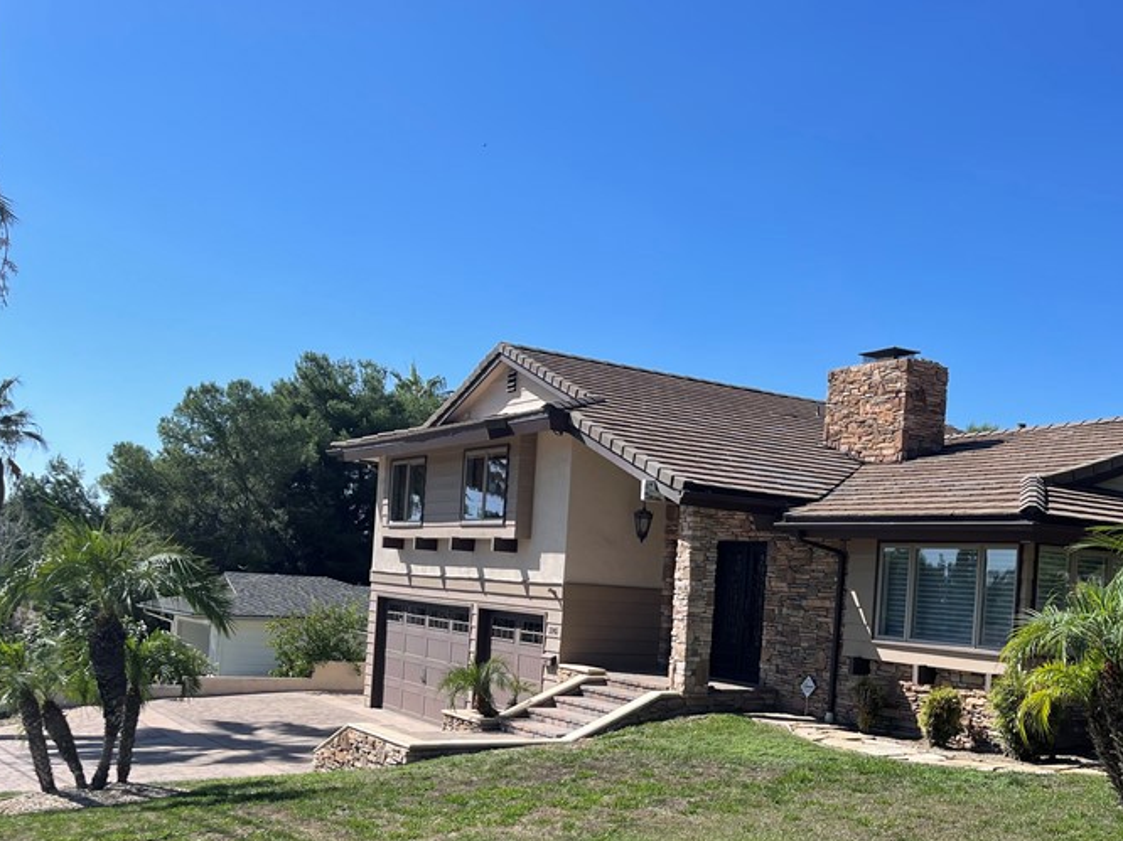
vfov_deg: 35.3
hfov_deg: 45.2
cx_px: 841
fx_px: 1297
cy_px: 615
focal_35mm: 40
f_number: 1.6
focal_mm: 5.1
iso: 32
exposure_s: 1/2717
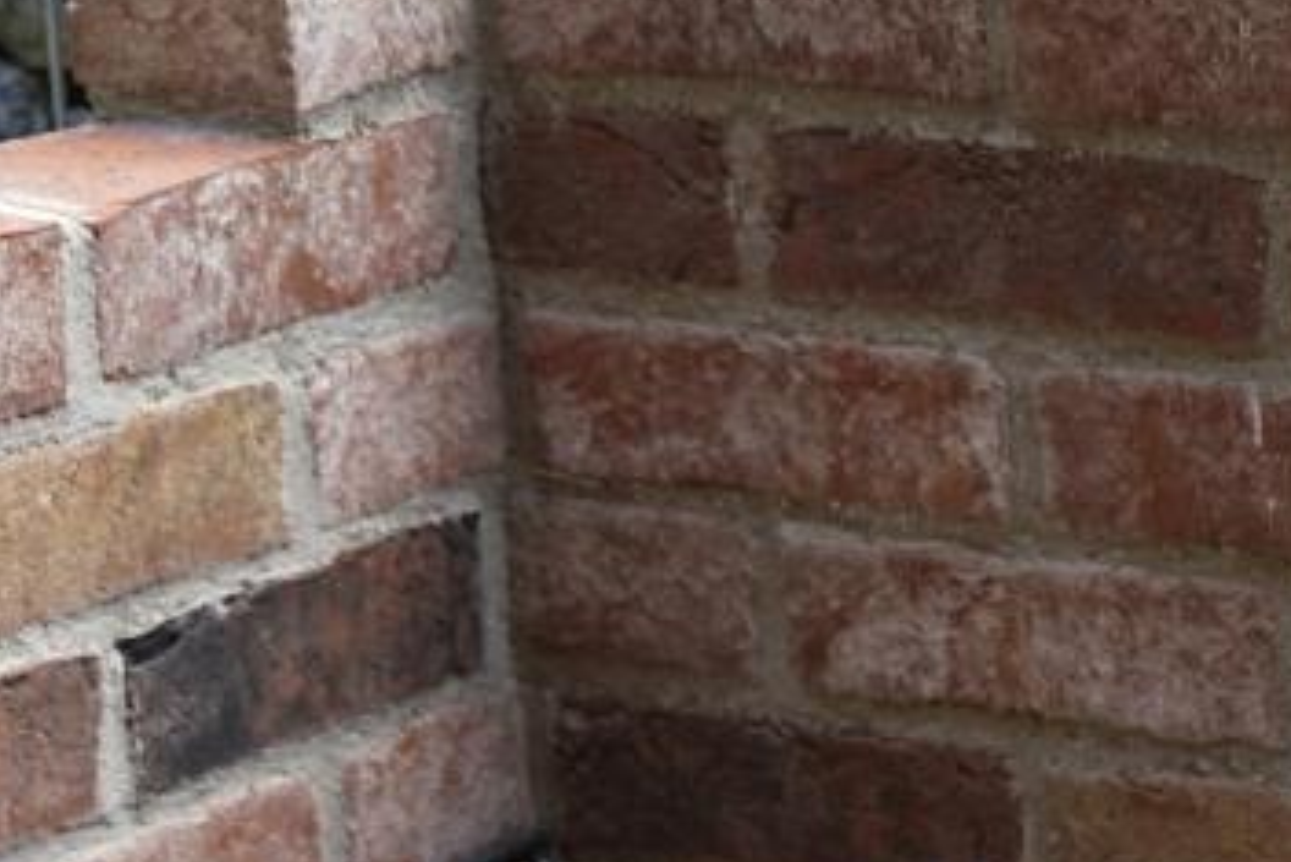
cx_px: 1573
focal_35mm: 182
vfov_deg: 7.3
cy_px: 1794
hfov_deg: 11.1
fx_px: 6516
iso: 64
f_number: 2.8
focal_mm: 33.3
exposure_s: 1/160
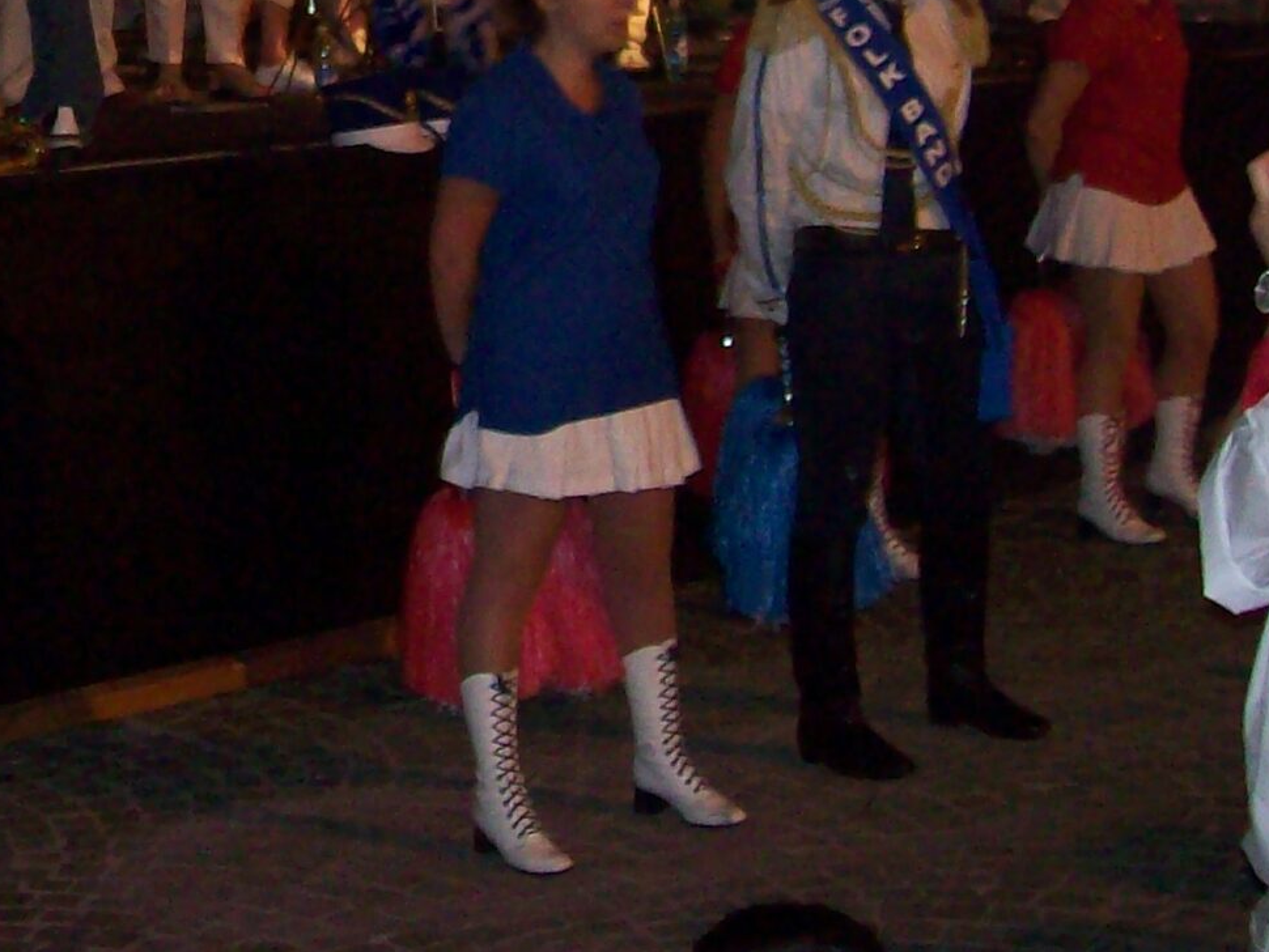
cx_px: -306
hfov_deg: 19.3
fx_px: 3483
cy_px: -92
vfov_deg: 15.2
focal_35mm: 95
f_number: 2.7
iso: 200
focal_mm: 6
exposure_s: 1/22.6
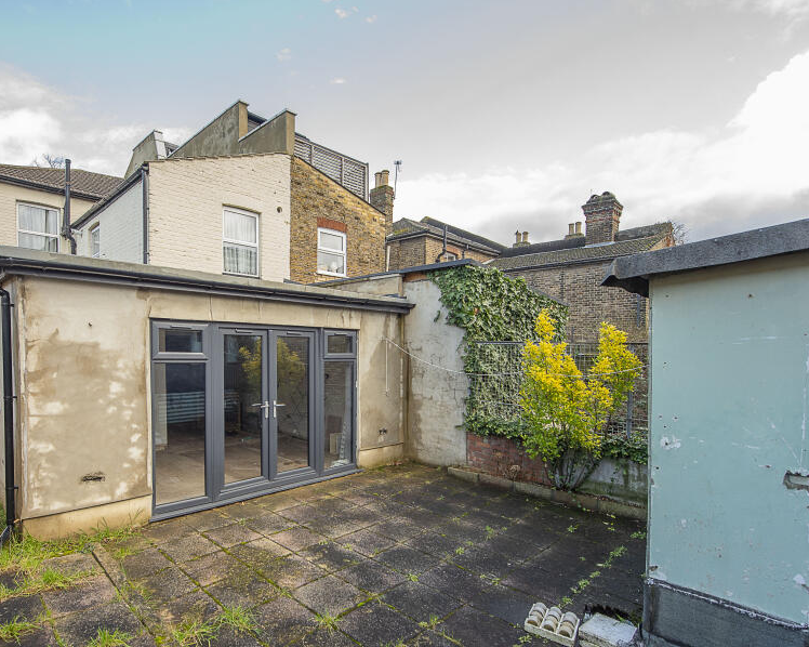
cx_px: 291
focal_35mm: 18
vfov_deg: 73.4
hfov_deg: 84.3
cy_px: 368
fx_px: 431
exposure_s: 1/250
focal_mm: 14
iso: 500
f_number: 5.6
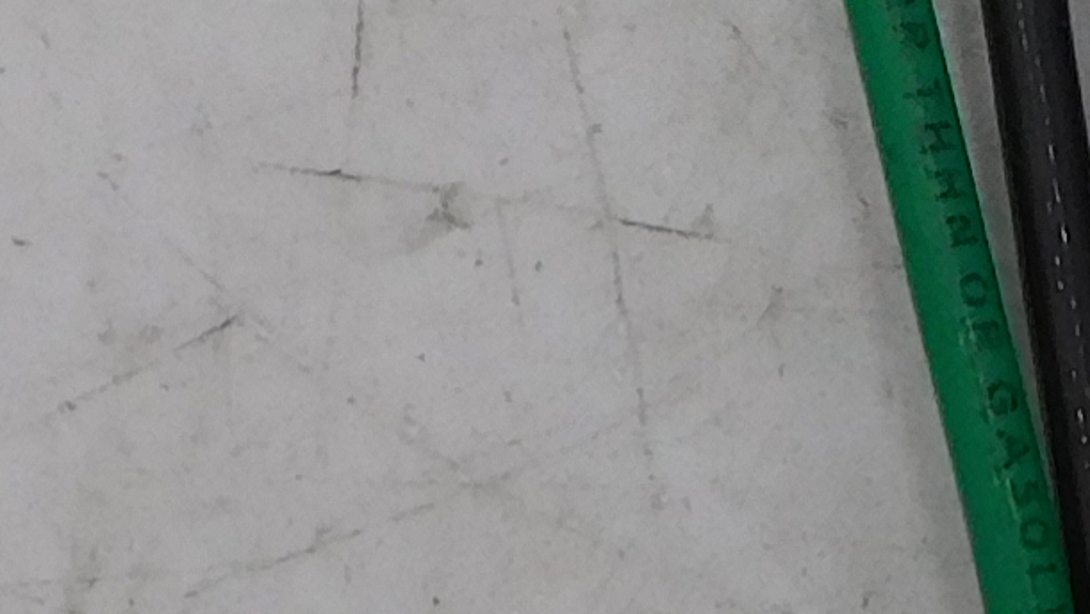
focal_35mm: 189
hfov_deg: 11.2
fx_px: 5464
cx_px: 1283
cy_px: 91
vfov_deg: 6.4
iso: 125
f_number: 3
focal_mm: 4
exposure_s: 1/320
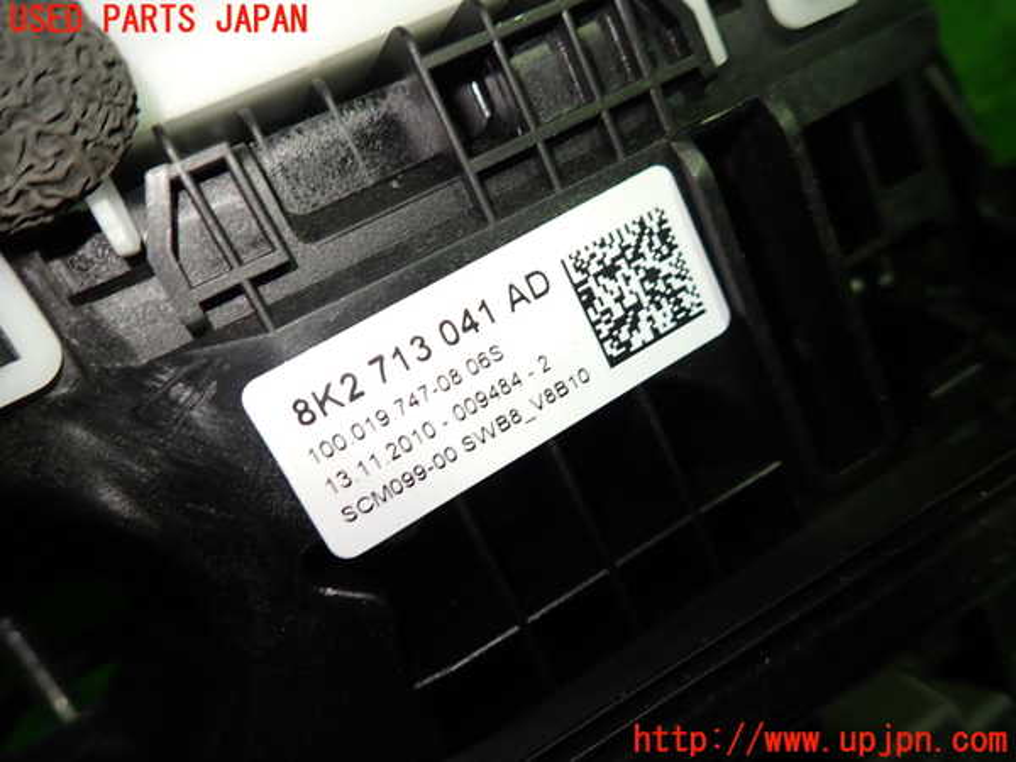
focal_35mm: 25
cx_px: 508
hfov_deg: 69.4
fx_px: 734
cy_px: 381
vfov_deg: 54.9
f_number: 2
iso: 125
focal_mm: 4.5
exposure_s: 1/60
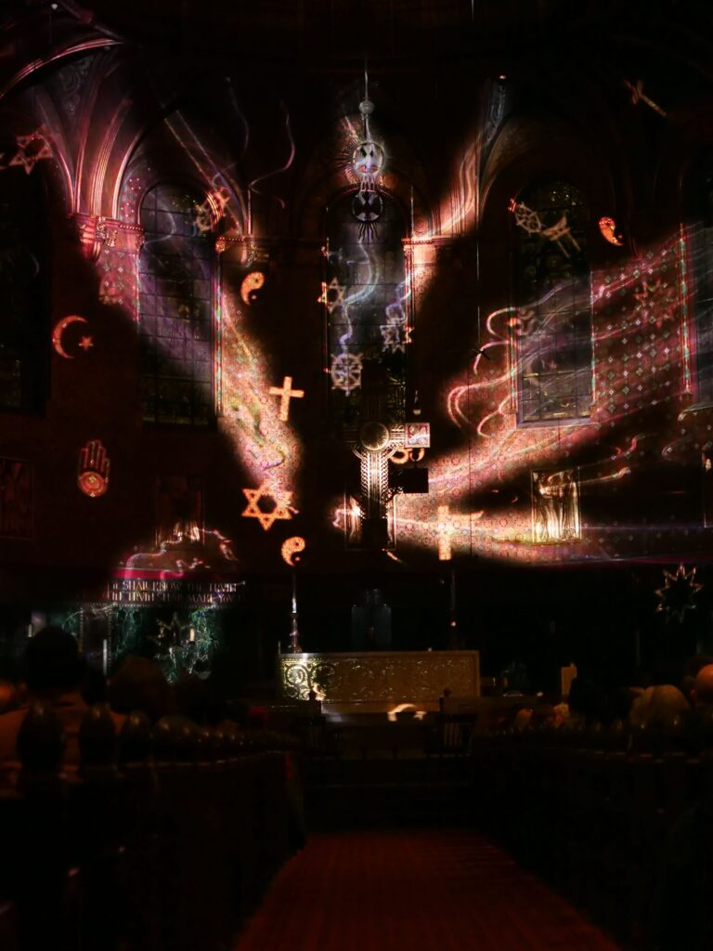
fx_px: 2087
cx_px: 356
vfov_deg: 25.7
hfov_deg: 19.4
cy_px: 476
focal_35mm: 76
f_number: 3.9
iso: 6400
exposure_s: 1/25
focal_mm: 38
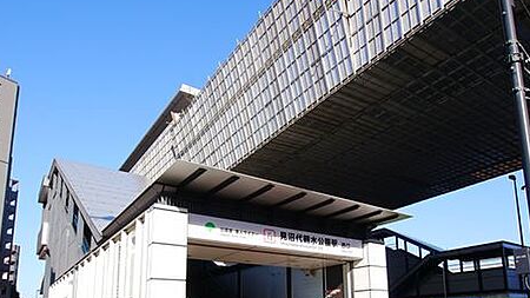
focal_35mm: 27
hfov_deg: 69.8
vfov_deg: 40.3
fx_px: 379
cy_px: 257
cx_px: 284
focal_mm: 9
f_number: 7.1
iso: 160
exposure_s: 1/320
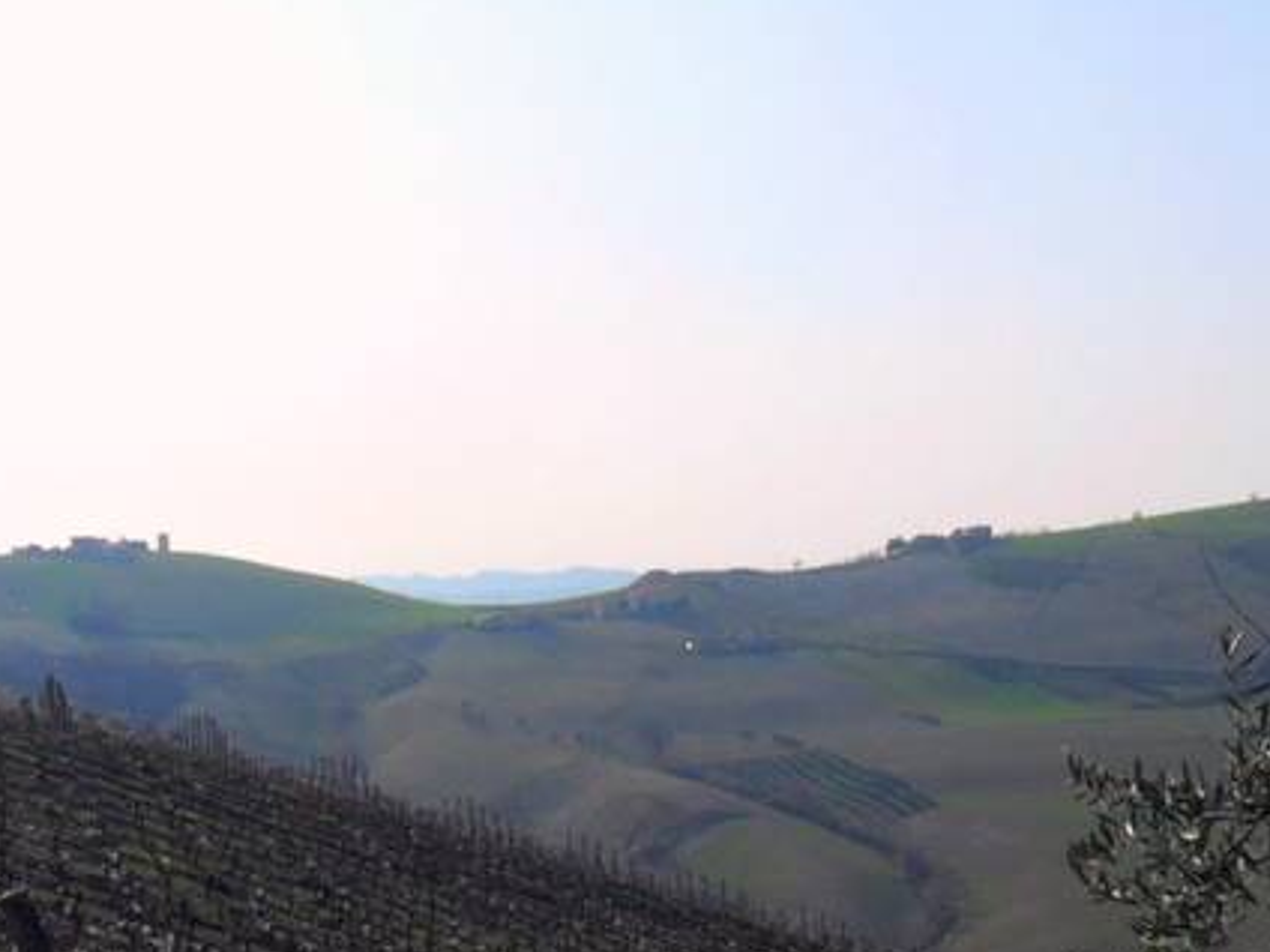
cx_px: 509
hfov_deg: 37.4
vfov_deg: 28.3
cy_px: 671
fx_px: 1871
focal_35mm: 51
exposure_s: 1/350
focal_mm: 4.9
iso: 100
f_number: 8.9
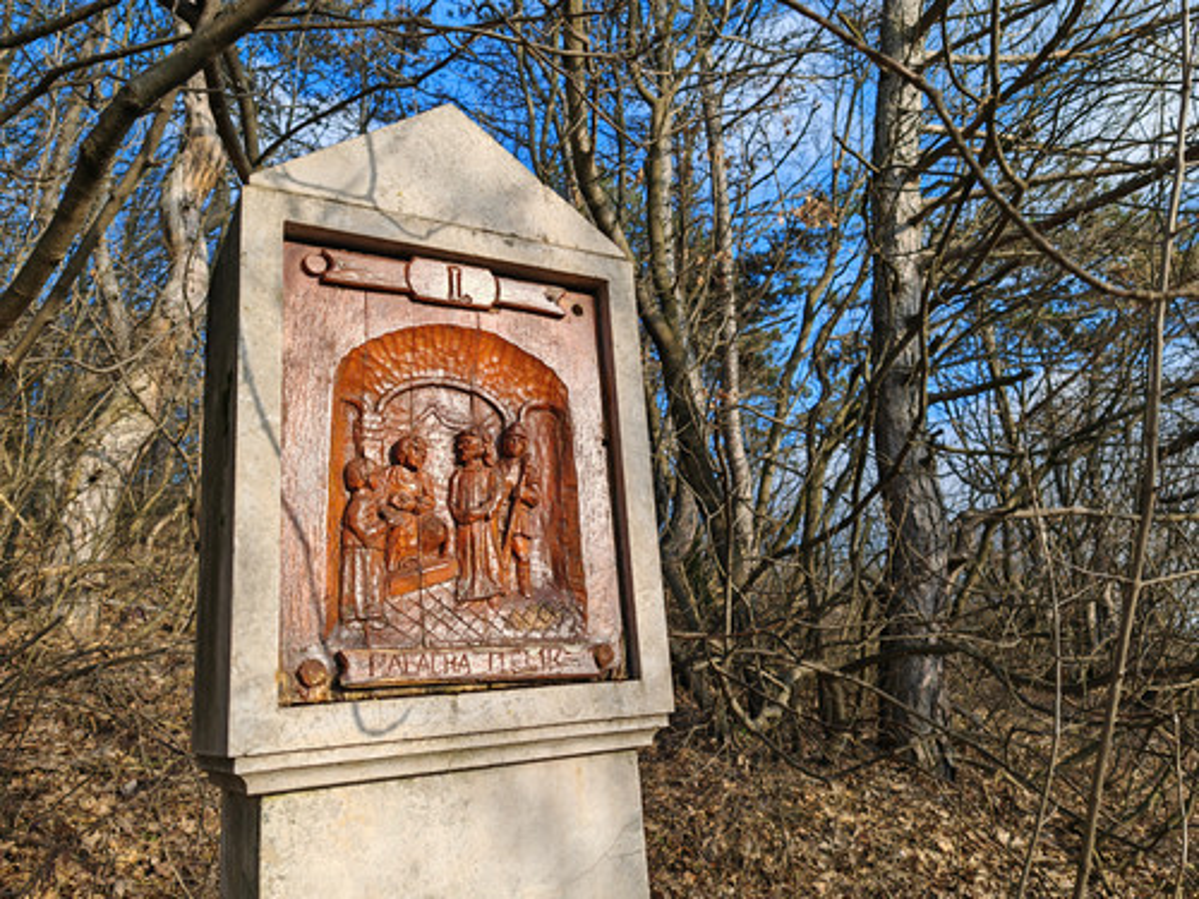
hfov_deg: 65.3
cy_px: 450
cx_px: 600
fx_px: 935
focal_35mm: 27
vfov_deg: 51.4
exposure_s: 1/1400
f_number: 1.6
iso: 50
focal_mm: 7.62
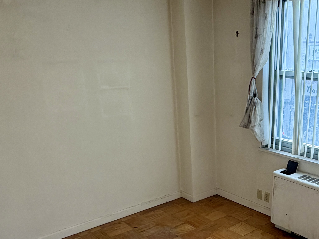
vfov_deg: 35.7
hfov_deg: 45.7
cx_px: 250
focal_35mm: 39
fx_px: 359
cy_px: 189
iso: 80
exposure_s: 1/120
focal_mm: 2.22
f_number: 2.2
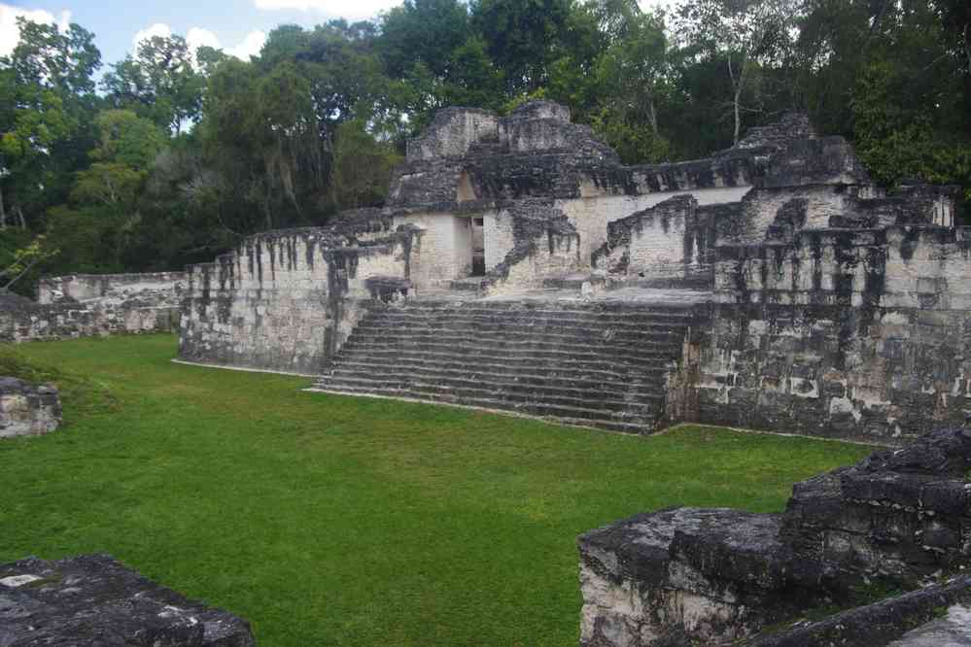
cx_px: 486
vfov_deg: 35.5
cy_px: 324
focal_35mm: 38
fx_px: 1011
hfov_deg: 51.3
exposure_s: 1/50
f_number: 7.1
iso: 200
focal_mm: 25
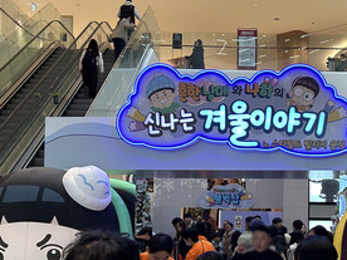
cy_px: 185
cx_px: 253
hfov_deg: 29.0
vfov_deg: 22.1
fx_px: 662
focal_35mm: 66
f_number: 1.5
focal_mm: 5.7
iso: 80
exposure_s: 1/120
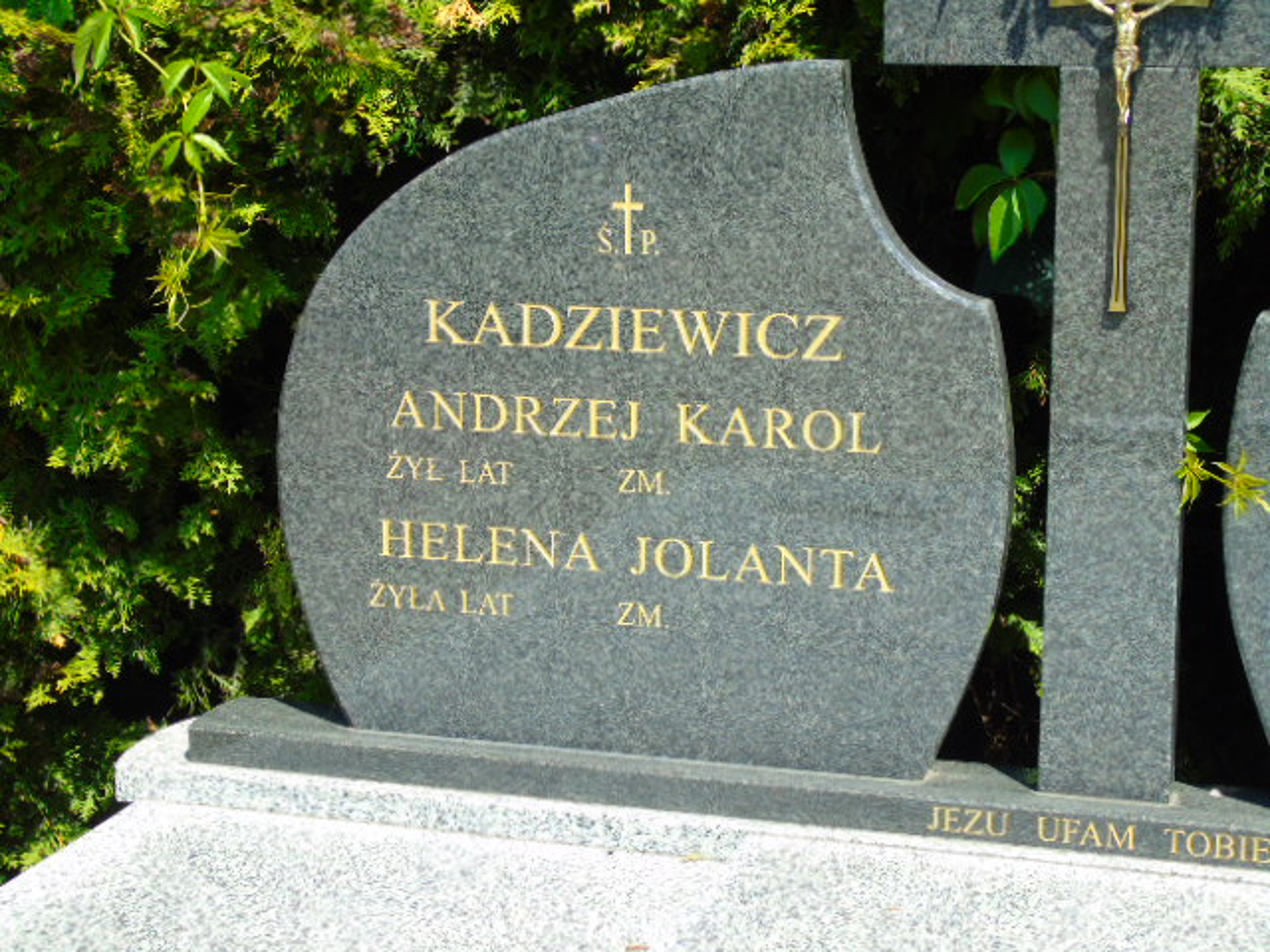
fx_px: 2605
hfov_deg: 27.4
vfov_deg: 20.7
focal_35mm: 71
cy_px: 476
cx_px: 635
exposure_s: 1/250
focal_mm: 13
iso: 80
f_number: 4.7
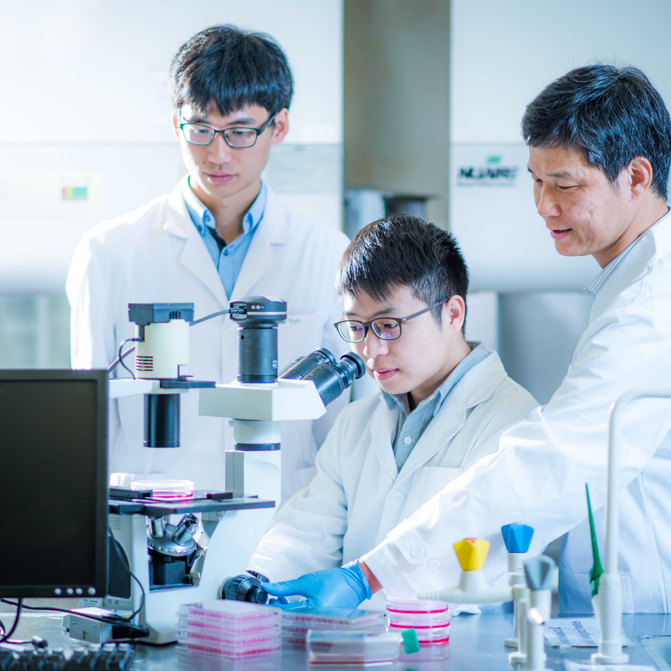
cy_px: 327
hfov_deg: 14.0
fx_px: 2741
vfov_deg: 14.0
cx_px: 366
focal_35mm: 125
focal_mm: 85
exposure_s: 1/160
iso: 100
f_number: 2
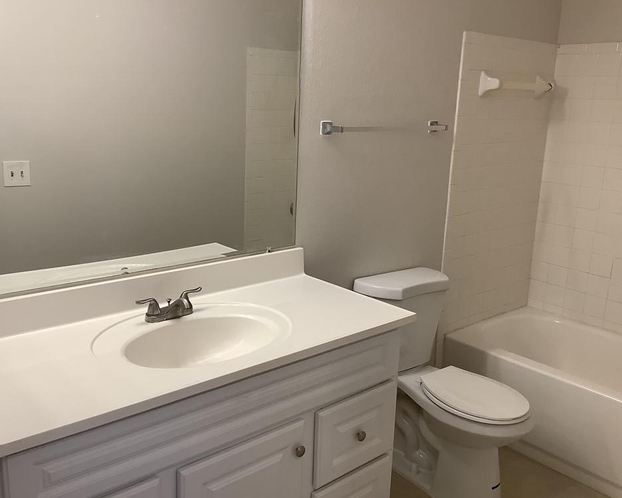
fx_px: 607
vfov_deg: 44.5
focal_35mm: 33
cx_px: 297
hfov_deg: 54.2
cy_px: 249
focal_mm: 3.3
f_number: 2.4
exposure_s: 1/60
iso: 64
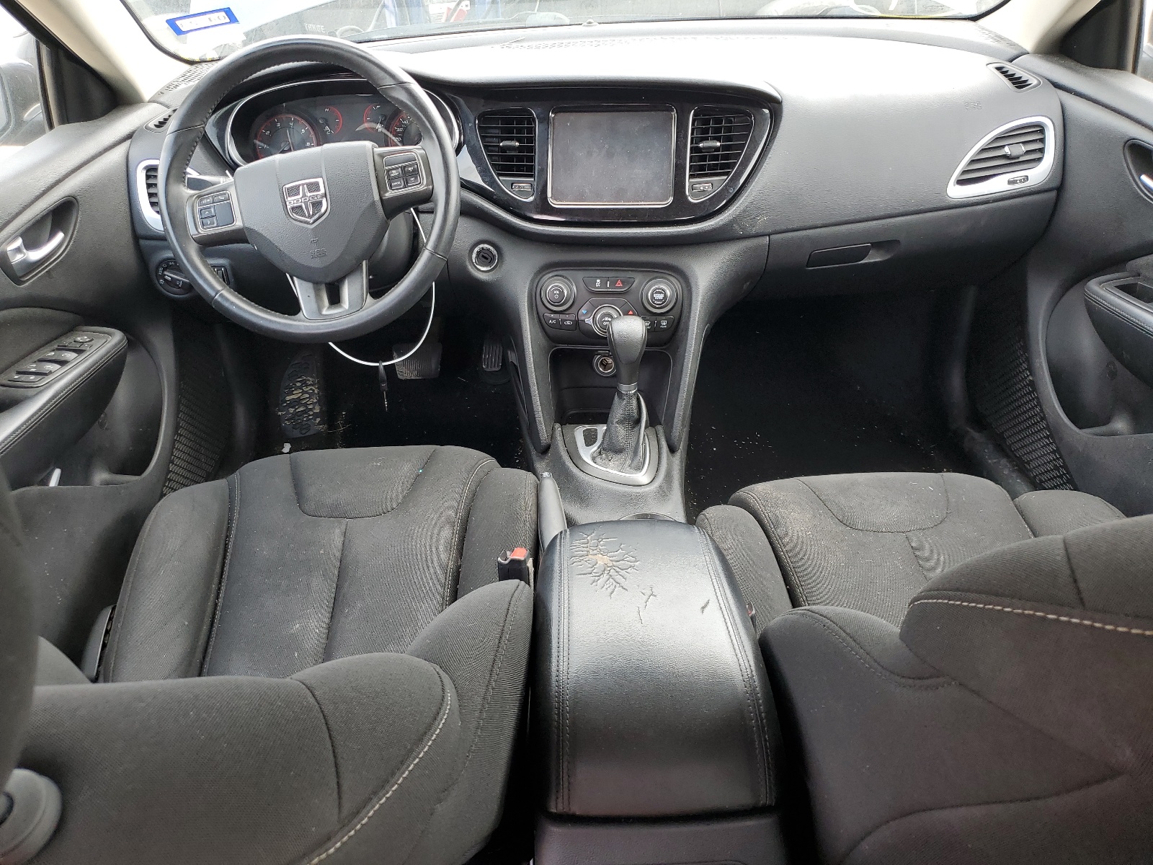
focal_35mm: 26
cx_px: 576
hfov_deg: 67.3
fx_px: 866
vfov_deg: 53.1
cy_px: 432
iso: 50
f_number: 1.5
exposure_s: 1/139
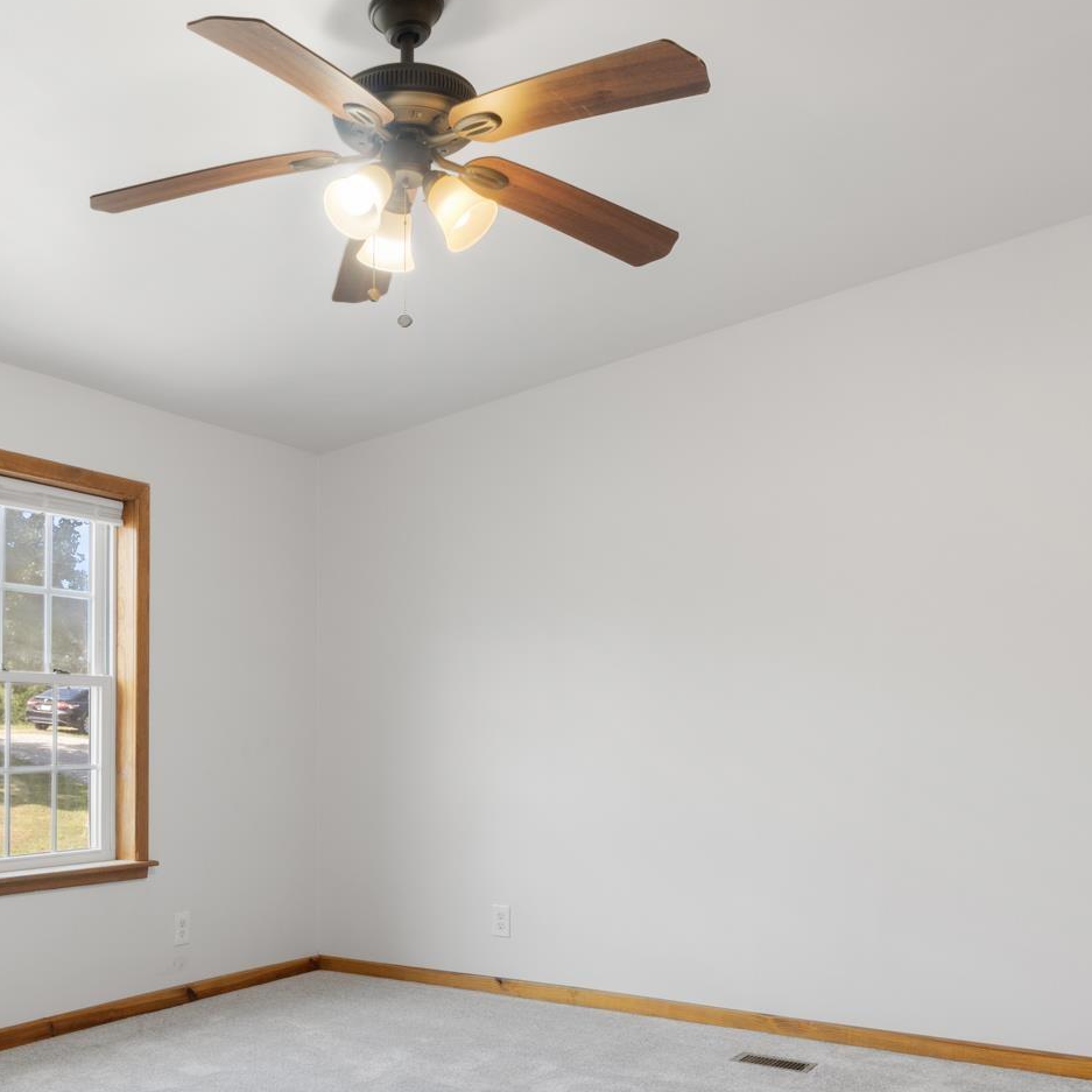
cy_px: 730
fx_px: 1213
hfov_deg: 47.6
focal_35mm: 34
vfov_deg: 47.6
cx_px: 353
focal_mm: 10
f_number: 9
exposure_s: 1/4
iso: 200
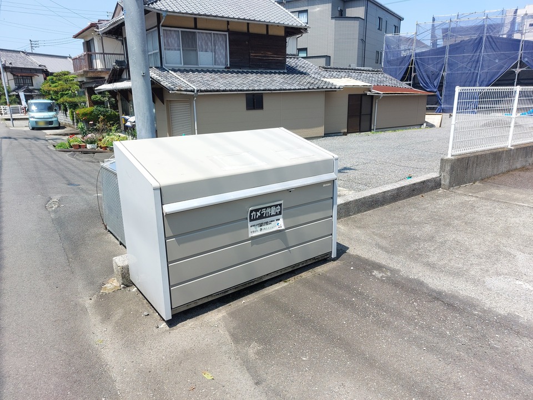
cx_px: 266
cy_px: 200
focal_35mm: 24
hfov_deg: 71.6
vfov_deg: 56.8
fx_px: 370
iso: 25
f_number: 1.8
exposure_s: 1/696
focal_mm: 5.23
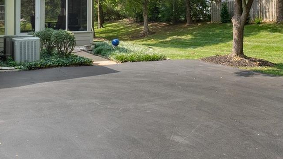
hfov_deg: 47.2
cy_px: 64
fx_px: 308
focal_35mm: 41
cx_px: 219
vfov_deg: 29.0
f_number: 6.3
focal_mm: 8
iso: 400
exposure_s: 1/500
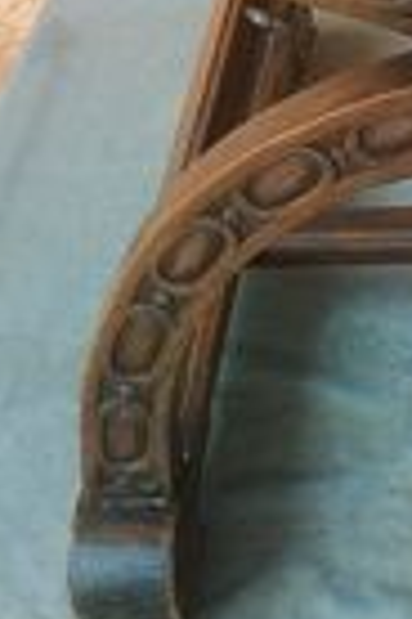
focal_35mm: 116
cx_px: 640
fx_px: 1991
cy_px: -336
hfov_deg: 11.3
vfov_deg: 16.0
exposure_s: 1/100
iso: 100
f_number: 1.9
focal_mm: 3.94
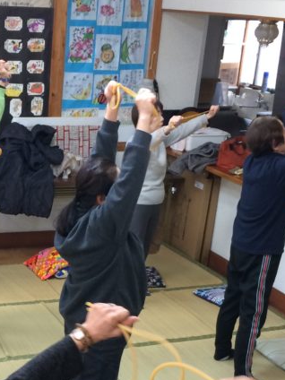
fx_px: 768
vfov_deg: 27.1
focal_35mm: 70
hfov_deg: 20.4
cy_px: 313
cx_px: 10
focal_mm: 4.15
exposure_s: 1/30
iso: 100
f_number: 2.2
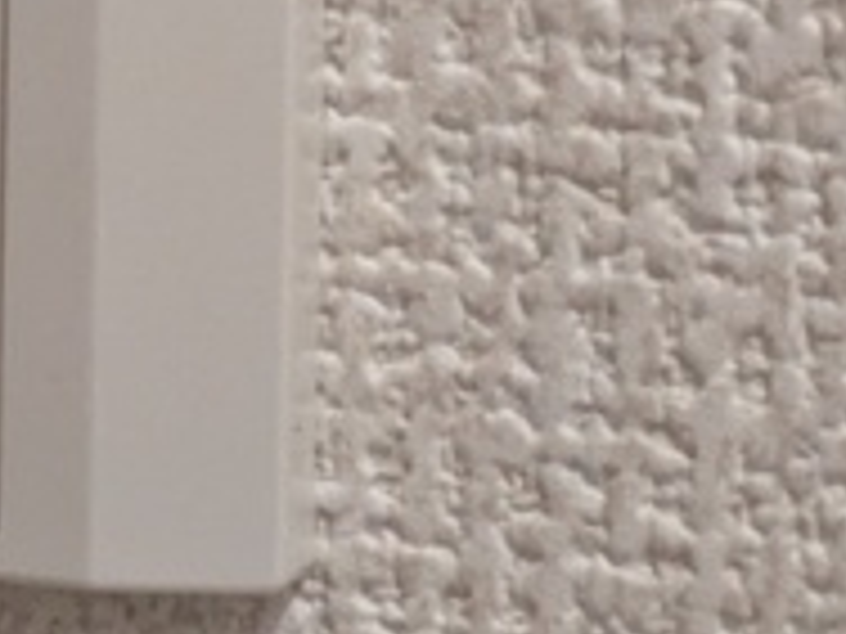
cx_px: -729
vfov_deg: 5.6
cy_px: -661
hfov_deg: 7.4
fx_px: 6354
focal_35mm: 260
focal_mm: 5.43
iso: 459
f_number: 1.89
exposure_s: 1/120
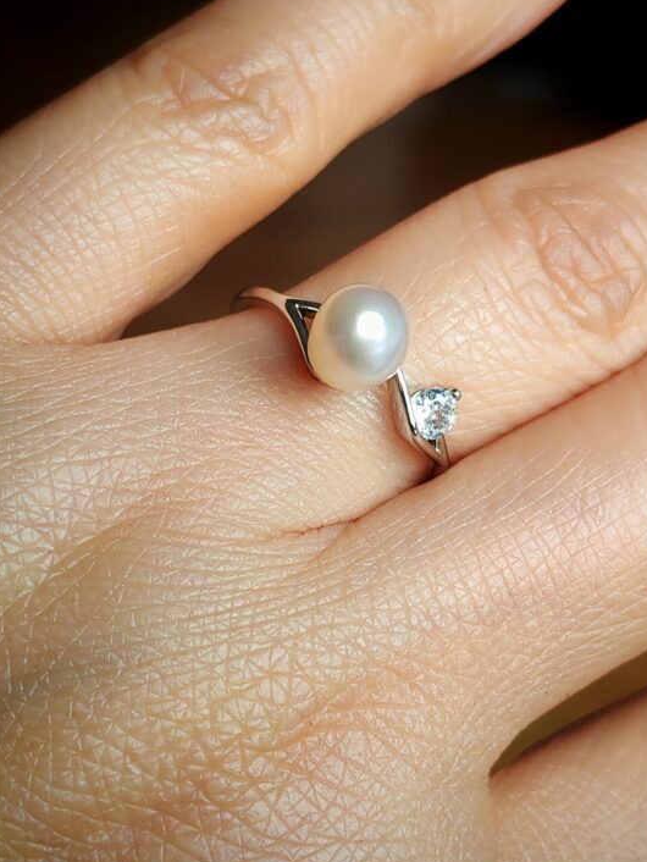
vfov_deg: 25.3
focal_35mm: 77
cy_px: 430
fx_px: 1918
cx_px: 361
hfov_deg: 19.1
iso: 64
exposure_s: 1/100
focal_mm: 5.52
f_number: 1.95
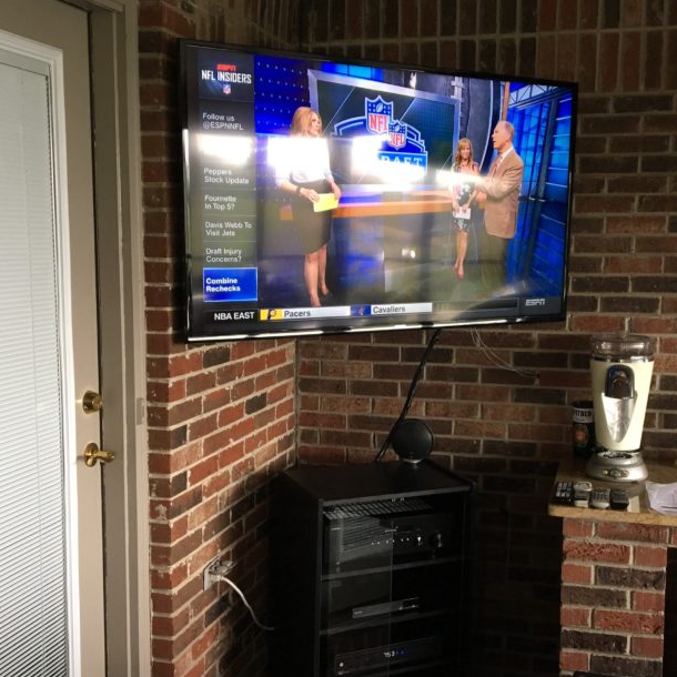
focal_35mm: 43
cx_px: 398
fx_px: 951
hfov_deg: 39.0
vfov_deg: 39.1
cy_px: 371
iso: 100
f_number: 2.2
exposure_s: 1/30
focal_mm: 4.15
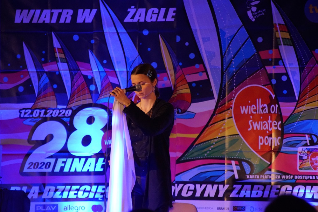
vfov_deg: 4.6
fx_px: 2650
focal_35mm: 300
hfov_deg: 6.9
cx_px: 159
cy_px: 106
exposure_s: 1/80
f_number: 6.3
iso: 3200
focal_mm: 200
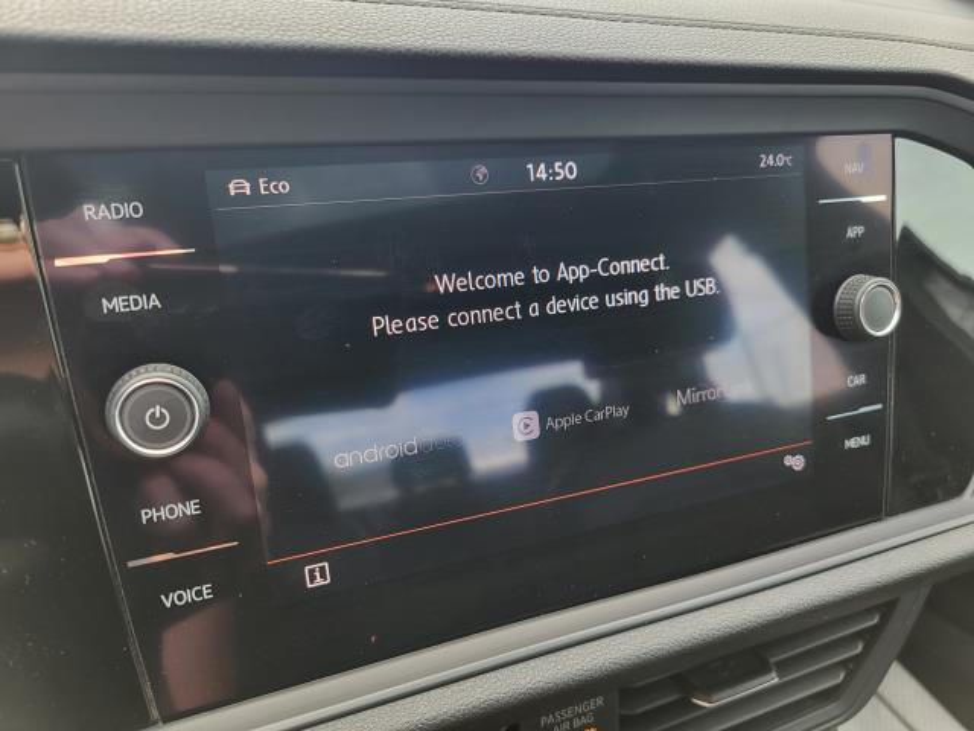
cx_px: 487
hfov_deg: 67.3
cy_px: 366
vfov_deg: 53.1
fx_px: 732
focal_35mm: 26
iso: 50
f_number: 1.8
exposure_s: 1/120
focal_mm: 5.4
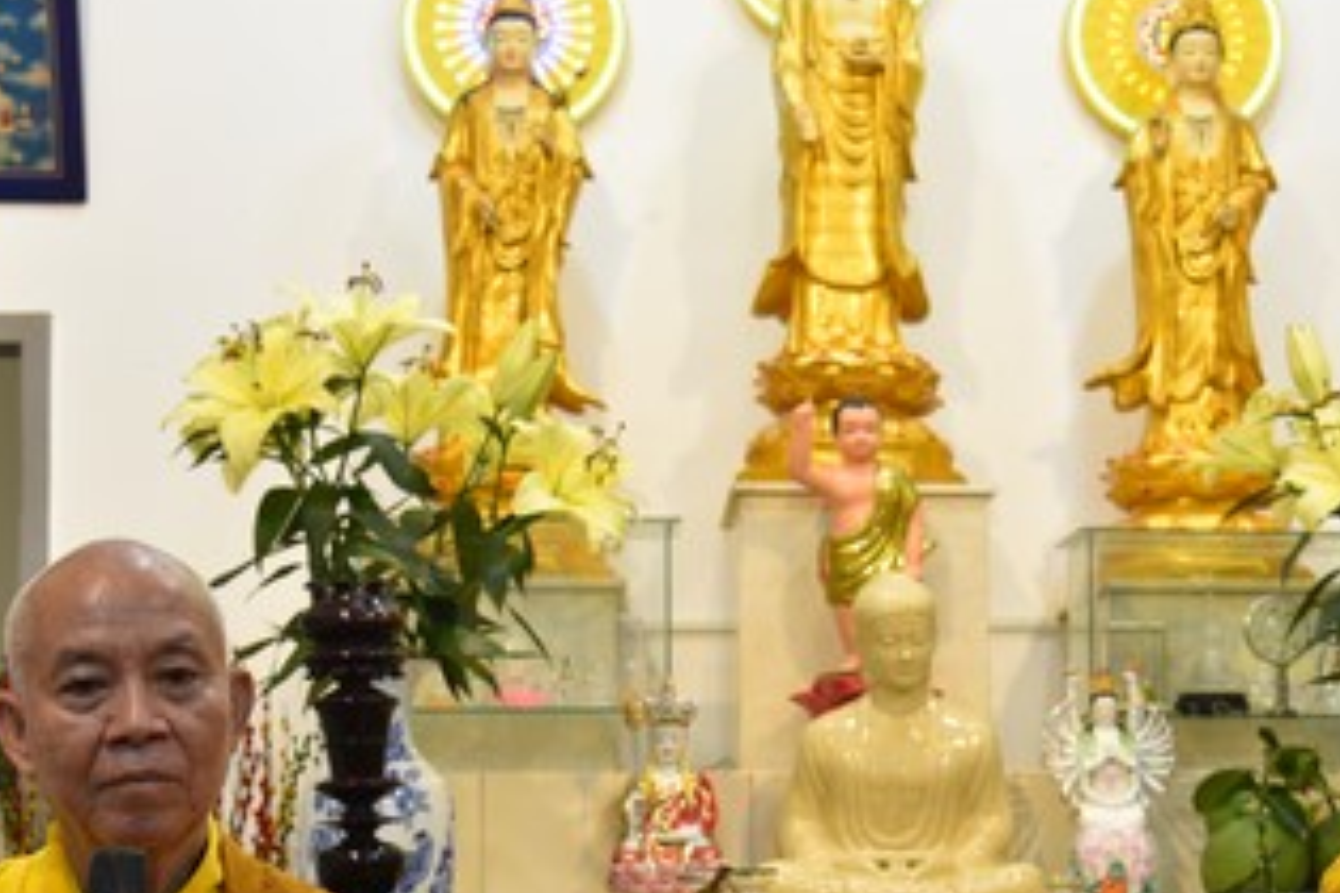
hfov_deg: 31.3
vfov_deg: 21.0
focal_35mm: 64
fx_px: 2382
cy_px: 689
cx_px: 791
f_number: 4
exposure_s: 1/60
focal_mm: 31
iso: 400
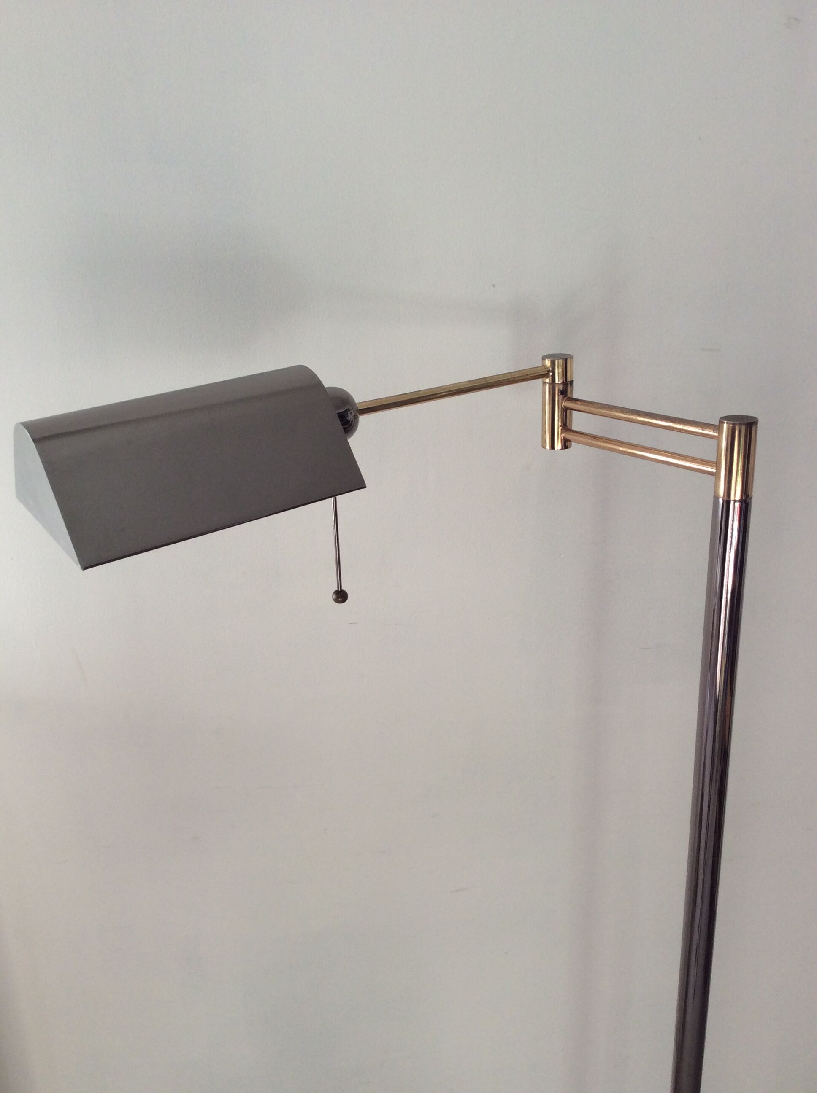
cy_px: 546
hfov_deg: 44.1
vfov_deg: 56.9
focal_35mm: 32
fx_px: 1010
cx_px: 408
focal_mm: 3.3
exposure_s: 1/25
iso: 40
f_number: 2.4
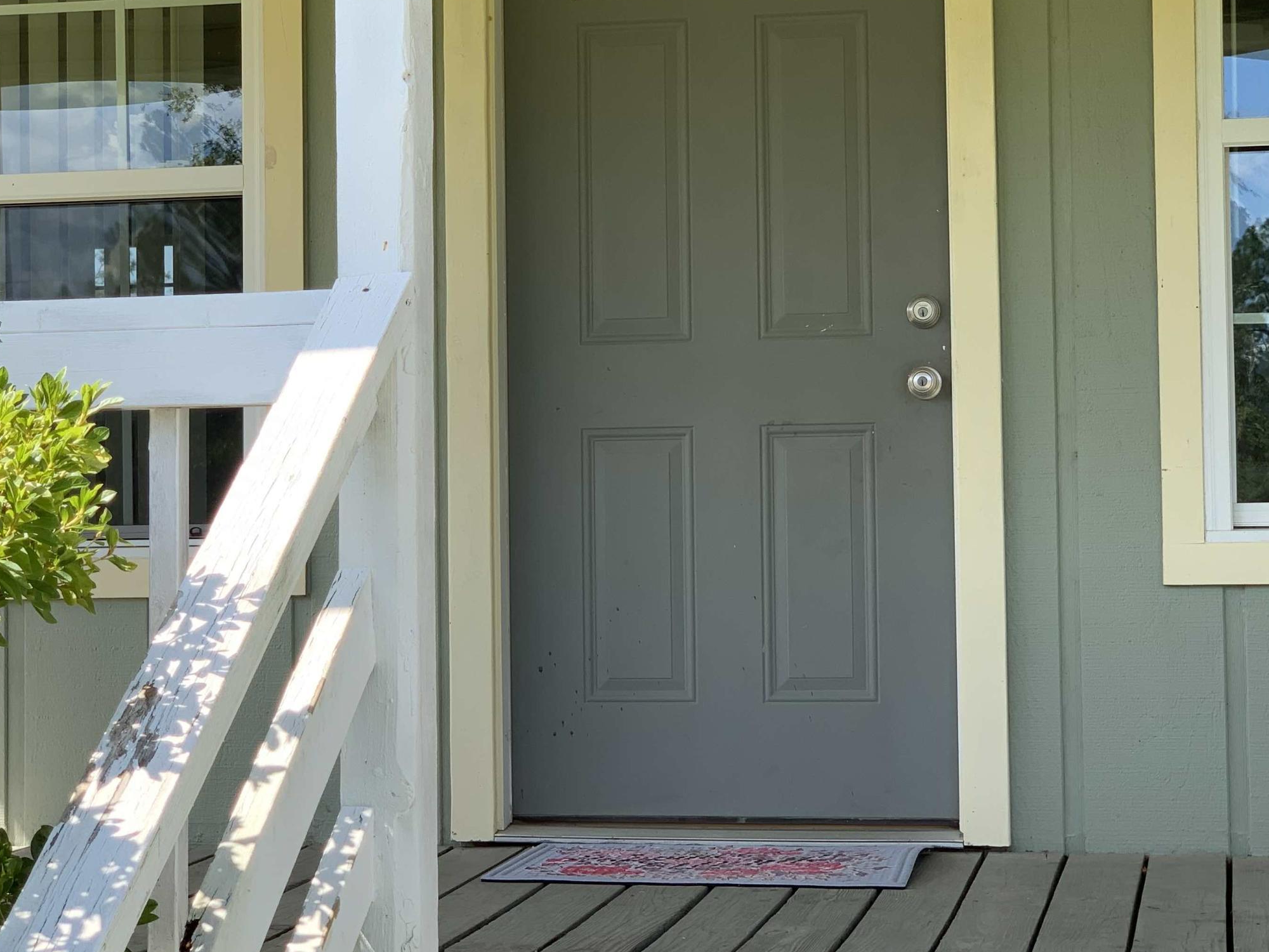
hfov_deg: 25.0
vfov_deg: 18.9
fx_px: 2859
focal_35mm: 78
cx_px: 619
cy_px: 441
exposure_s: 1/229
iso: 16
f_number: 2.4
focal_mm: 6
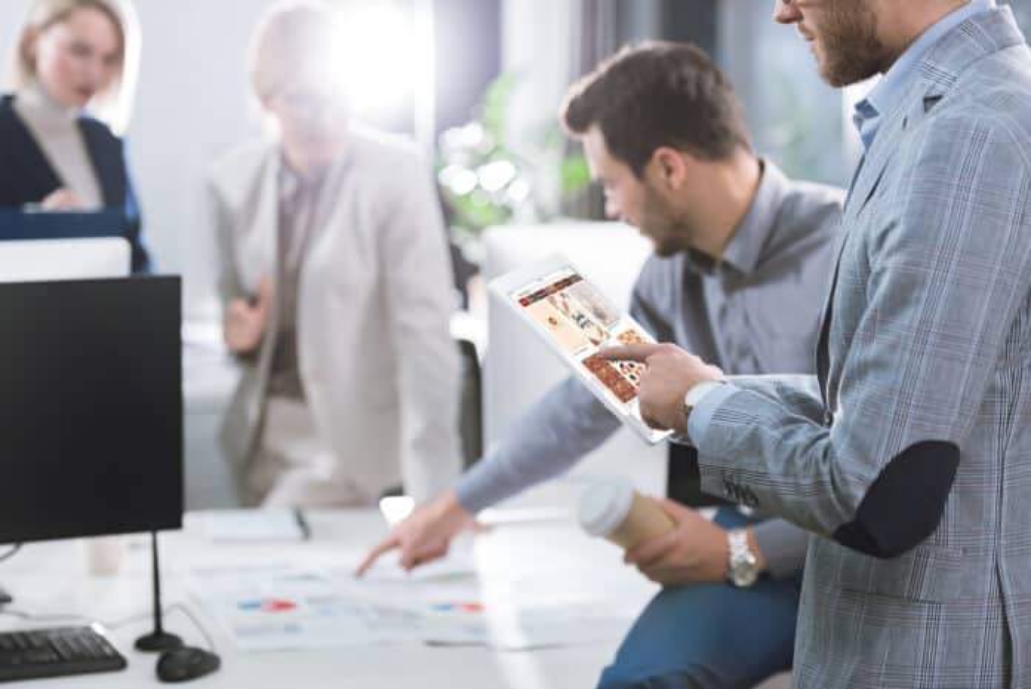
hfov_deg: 20.0
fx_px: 2923
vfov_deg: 13.4
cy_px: 344
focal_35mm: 102
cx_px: 516
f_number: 3.2
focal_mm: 102
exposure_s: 1/160
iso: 320
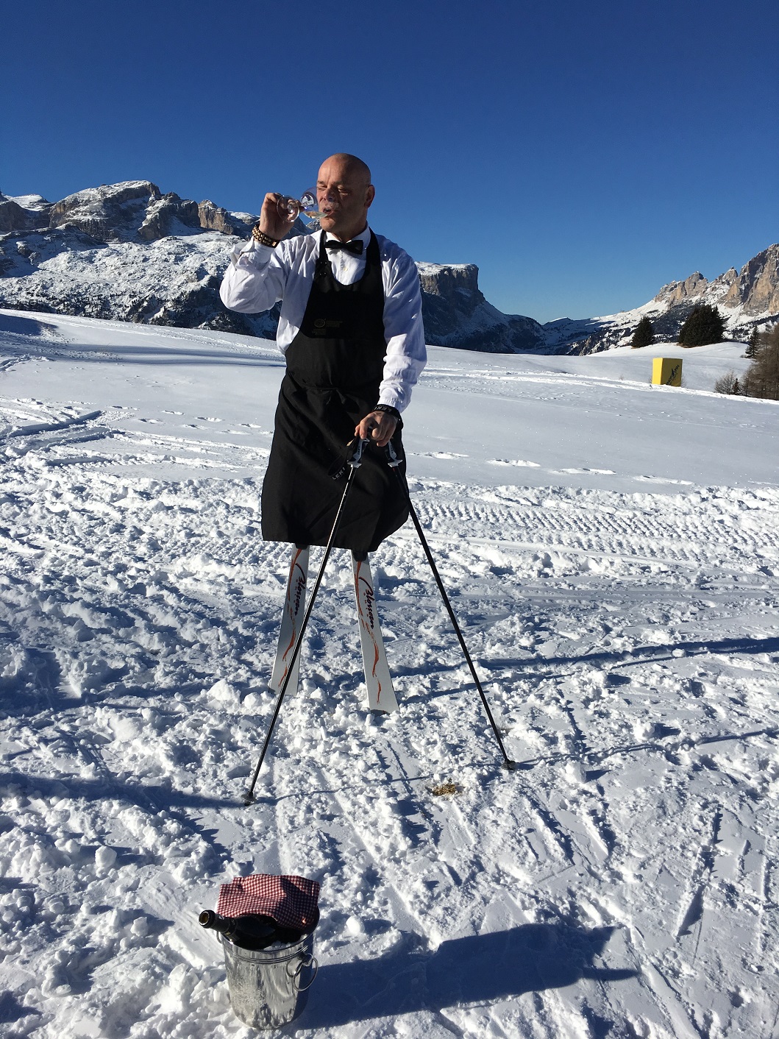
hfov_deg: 48.2
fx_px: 870
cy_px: 520
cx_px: 390
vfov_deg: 61.7
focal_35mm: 29
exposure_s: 1/3846
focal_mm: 4.15
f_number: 2.2
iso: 25
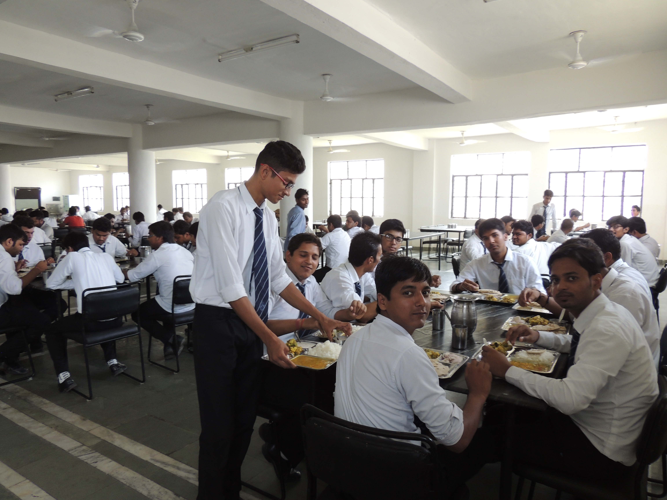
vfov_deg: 56.8
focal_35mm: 24
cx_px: 334
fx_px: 462
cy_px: 250
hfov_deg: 71.6
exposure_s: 1/30
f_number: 3
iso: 180
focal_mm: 4.3
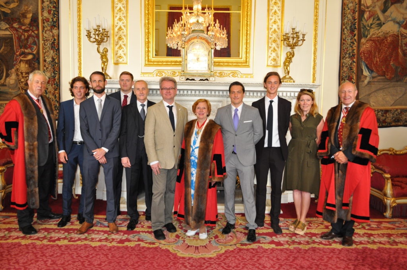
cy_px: 135
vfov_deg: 47.8
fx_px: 305
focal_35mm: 27
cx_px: 204
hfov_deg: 67.4
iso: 800
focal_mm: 18
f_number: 3.5
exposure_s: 1/80
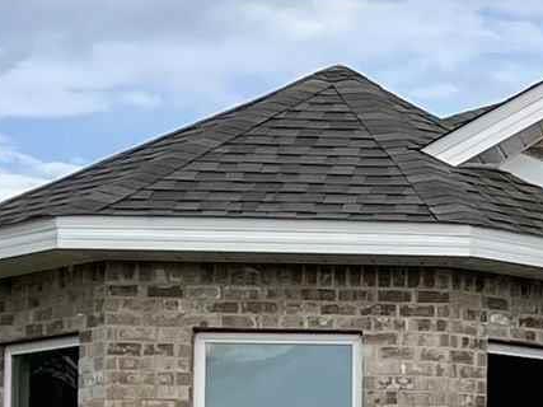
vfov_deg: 7.8
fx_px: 2933
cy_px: 560
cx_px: 1069
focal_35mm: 187
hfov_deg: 9.9
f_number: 1.6
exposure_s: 1/1976
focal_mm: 5.1
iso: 32
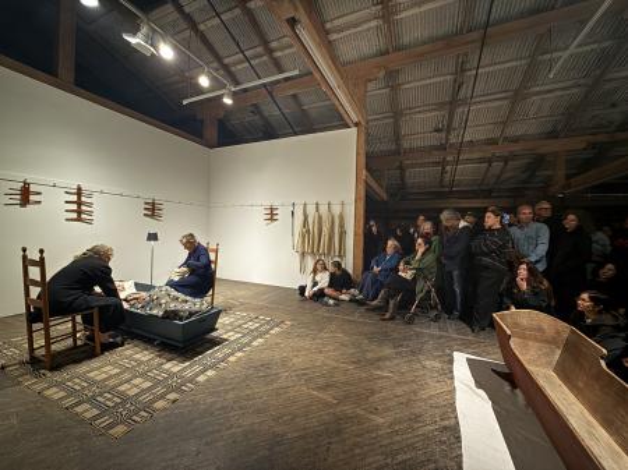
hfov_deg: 102.1
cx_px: 314
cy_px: 235
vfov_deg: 85.6
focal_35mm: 14
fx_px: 254
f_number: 2.2
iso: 1250
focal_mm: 2.22
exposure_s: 1/7
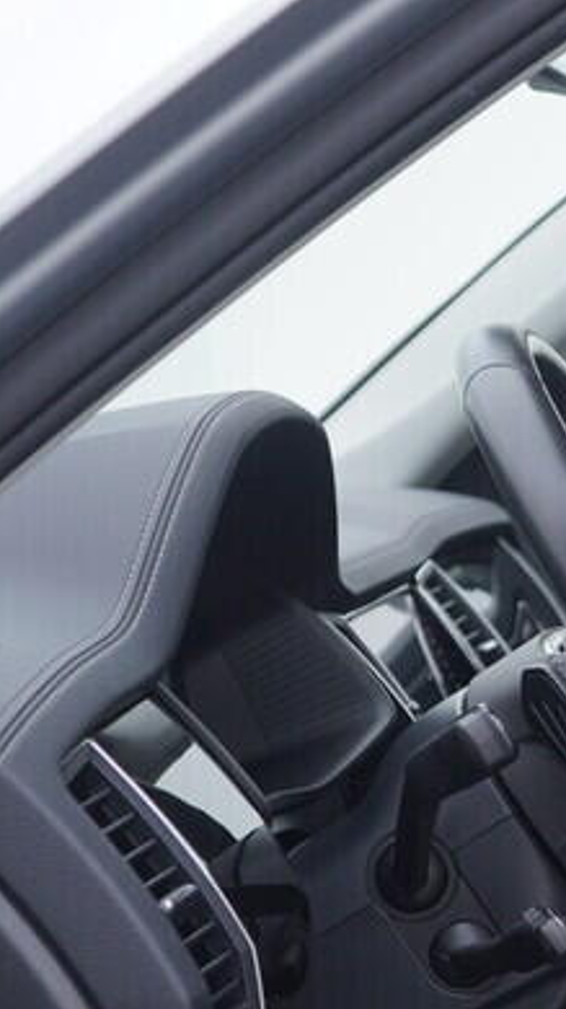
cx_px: 987
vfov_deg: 21.6
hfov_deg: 11.4
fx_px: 2645
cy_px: 570
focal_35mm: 99
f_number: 3.2
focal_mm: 24
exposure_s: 1/50
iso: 125
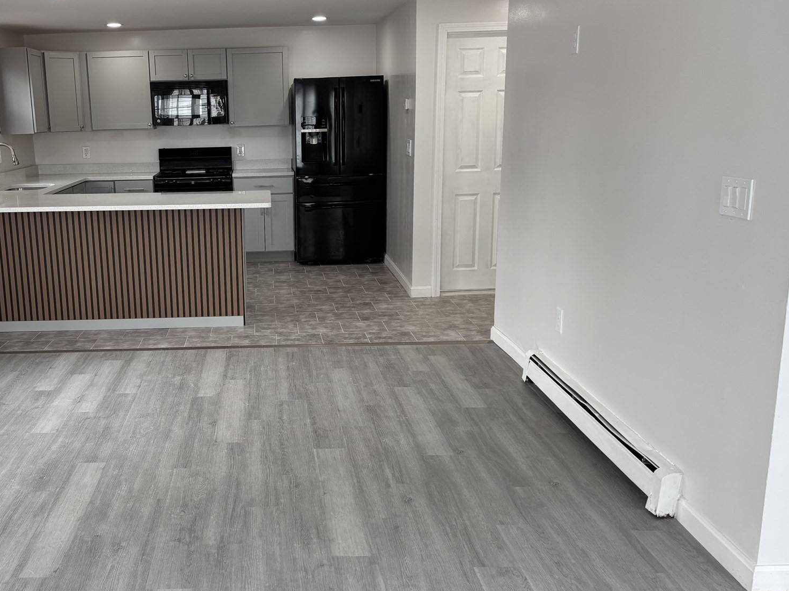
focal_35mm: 36
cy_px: 292
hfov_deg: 50.4
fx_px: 820
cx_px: 262
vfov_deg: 39.7
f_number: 1.6
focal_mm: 5.96
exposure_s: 1/120
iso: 64
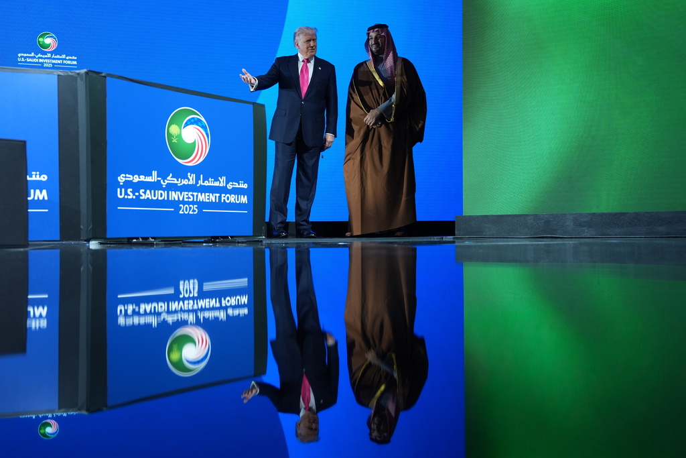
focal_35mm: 39
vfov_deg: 34.2
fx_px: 743
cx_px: 343
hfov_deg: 49.5
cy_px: 229
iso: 800
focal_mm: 39
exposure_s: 1/125
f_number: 2.8
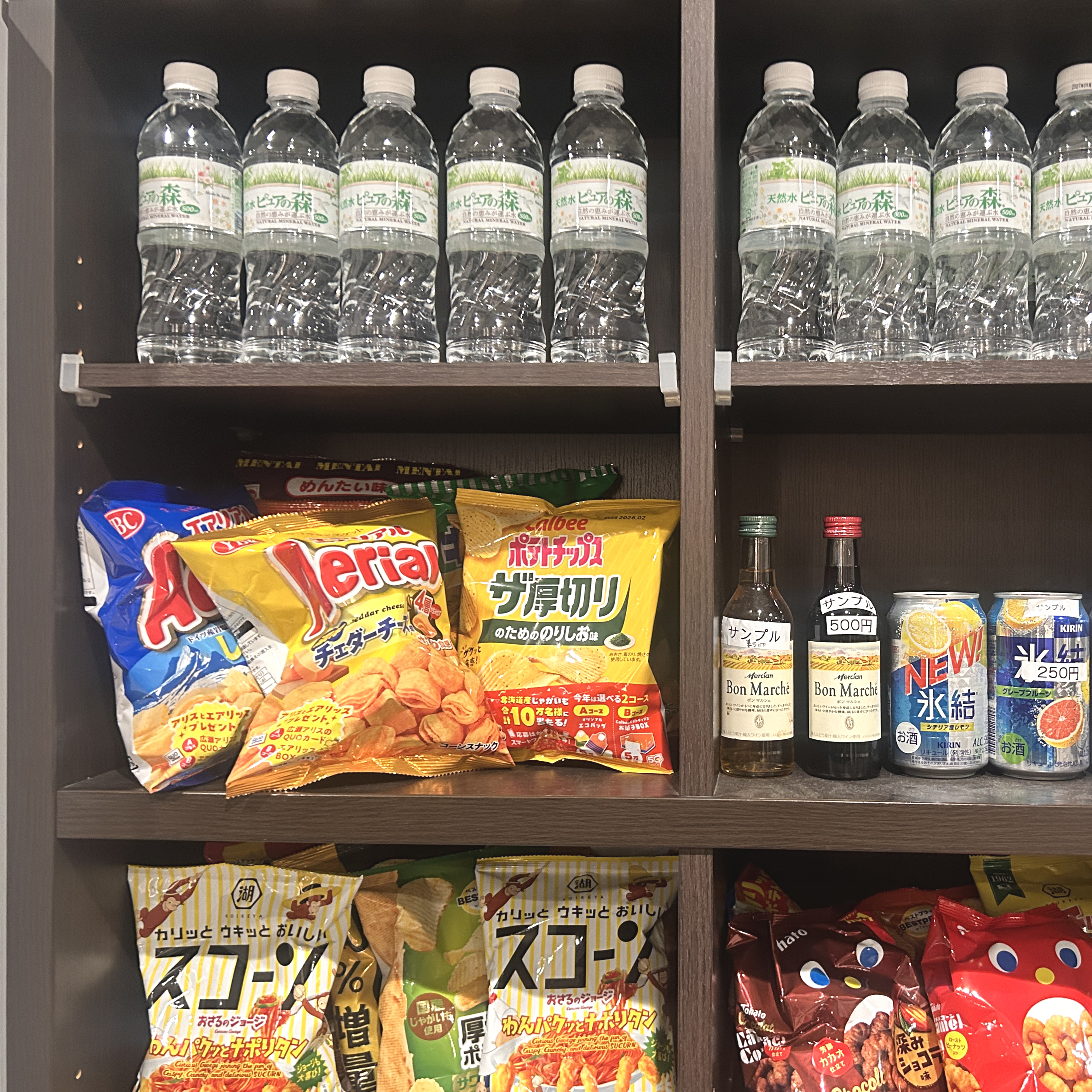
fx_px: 1178
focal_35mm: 33
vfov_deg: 49.7
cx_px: 697
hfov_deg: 49.2
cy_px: 588
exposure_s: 1/55
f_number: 1.5
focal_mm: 5.7
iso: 500
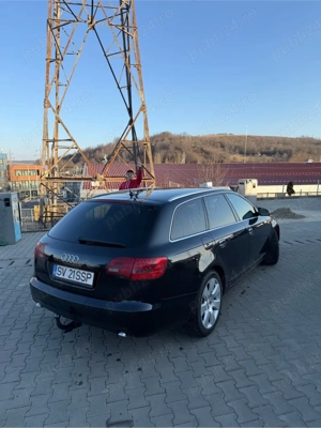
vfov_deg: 71.6
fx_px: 297
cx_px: 160
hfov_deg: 56.8
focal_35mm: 24
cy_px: 214
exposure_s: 1/1522
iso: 80
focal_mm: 6.76
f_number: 1.78
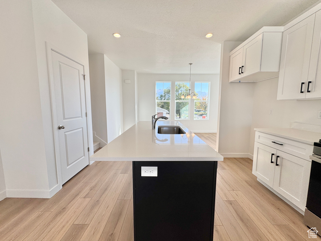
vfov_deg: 85.7
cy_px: 120
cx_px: 160
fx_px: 130
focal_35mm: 14
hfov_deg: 102.1
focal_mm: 2.22
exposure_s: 1/304
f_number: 2.2
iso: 40
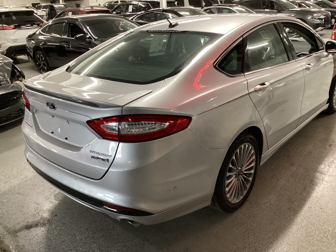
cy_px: 126
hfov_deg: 58.4
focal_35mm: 31
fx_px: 301
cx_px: 168
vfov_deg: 45.4
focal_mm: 3.3
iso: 320
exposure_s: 1/60
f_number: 2.4
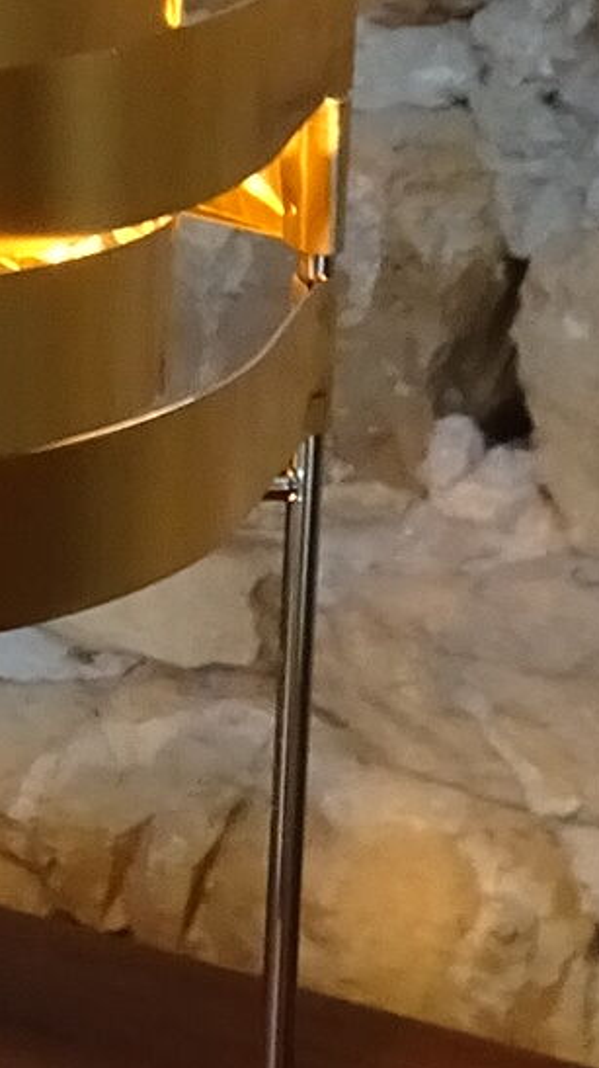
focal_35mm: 124
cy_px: 732
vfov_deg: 17.2
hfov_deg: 9.4
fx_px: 3507
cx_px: -429
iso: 320
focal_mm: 4.1
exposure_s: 1/30
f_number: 3.5
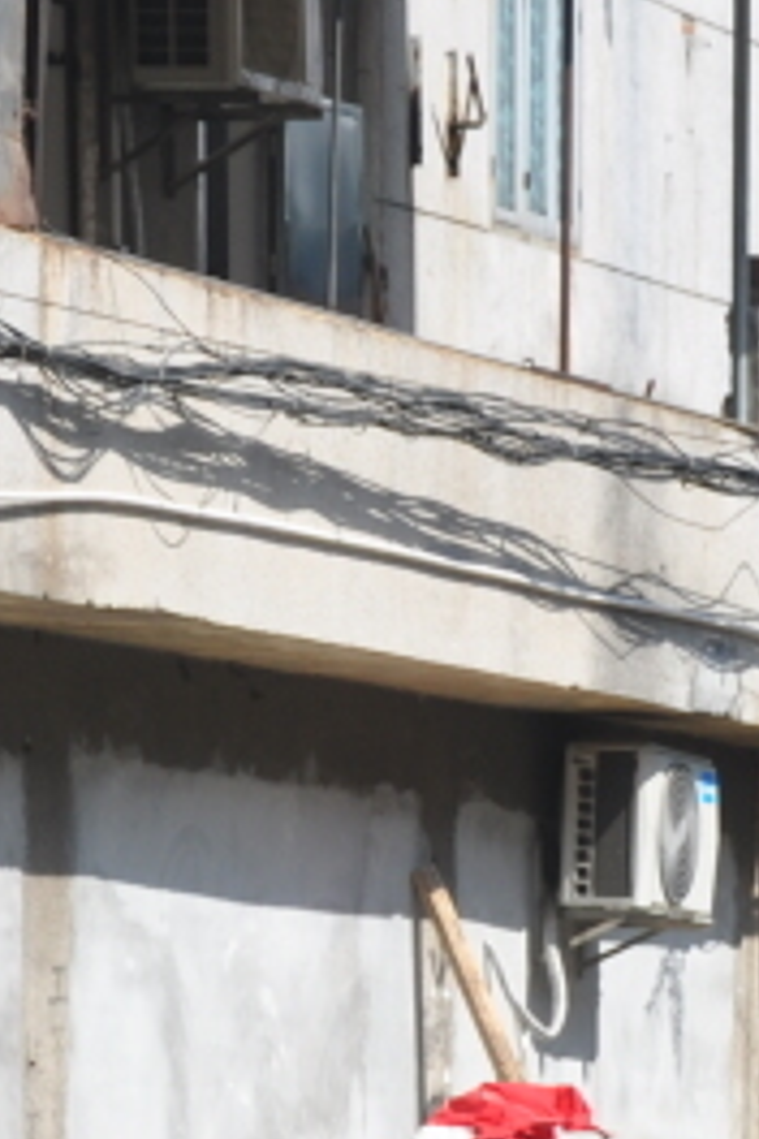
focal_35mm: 337
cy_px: 1381
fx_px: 10657
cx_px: 1195
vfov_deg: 6.1
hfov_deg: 4.1
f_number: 6.3
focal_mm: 58
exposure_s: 1/640
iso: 200
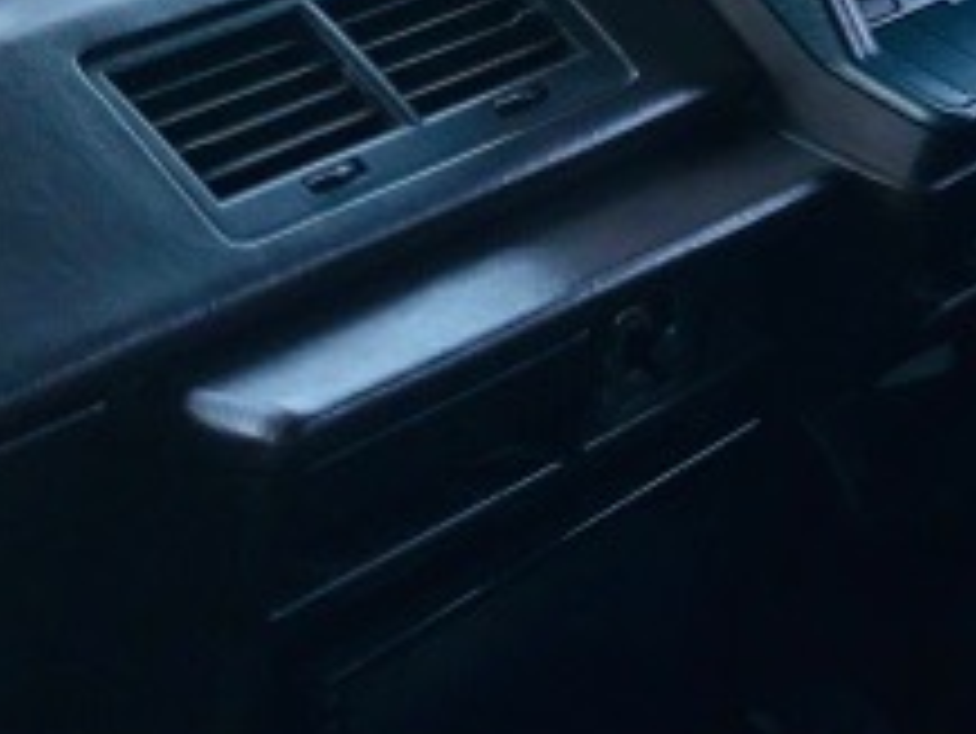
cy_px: -32
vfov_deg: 11.4
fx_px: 3639
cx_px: 1142
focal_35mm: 129
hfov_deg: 14.8
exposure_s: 1/157
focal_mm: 4
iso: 20
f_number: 1.8
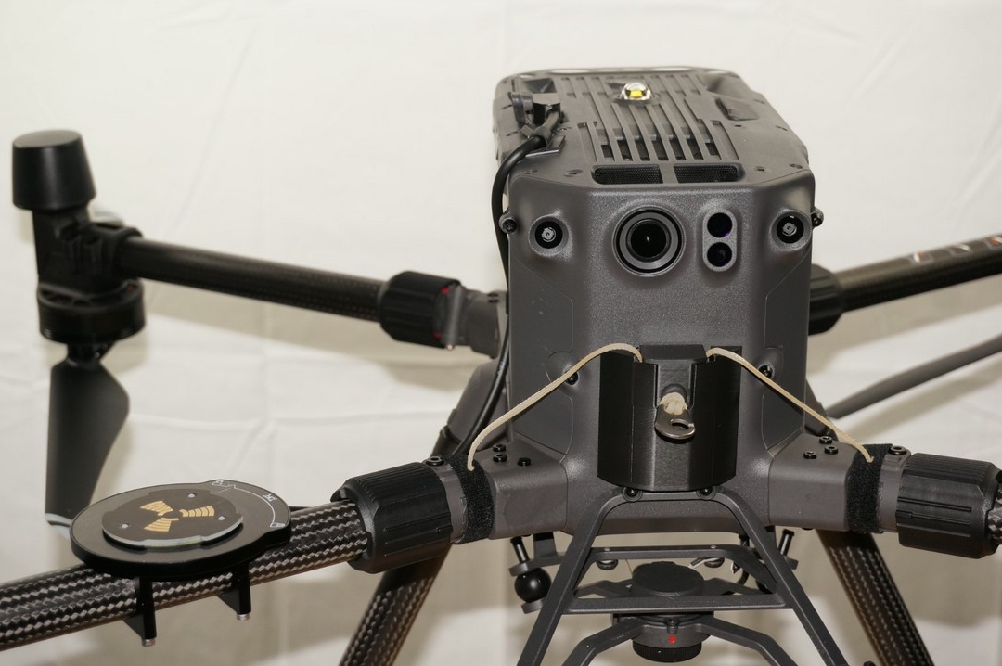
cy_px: 312
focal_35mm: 70
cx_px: 502
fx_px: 1947
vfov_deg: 19.4
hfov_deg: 28.9
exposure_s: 1/160
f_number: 5.6
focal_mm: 42
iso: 500
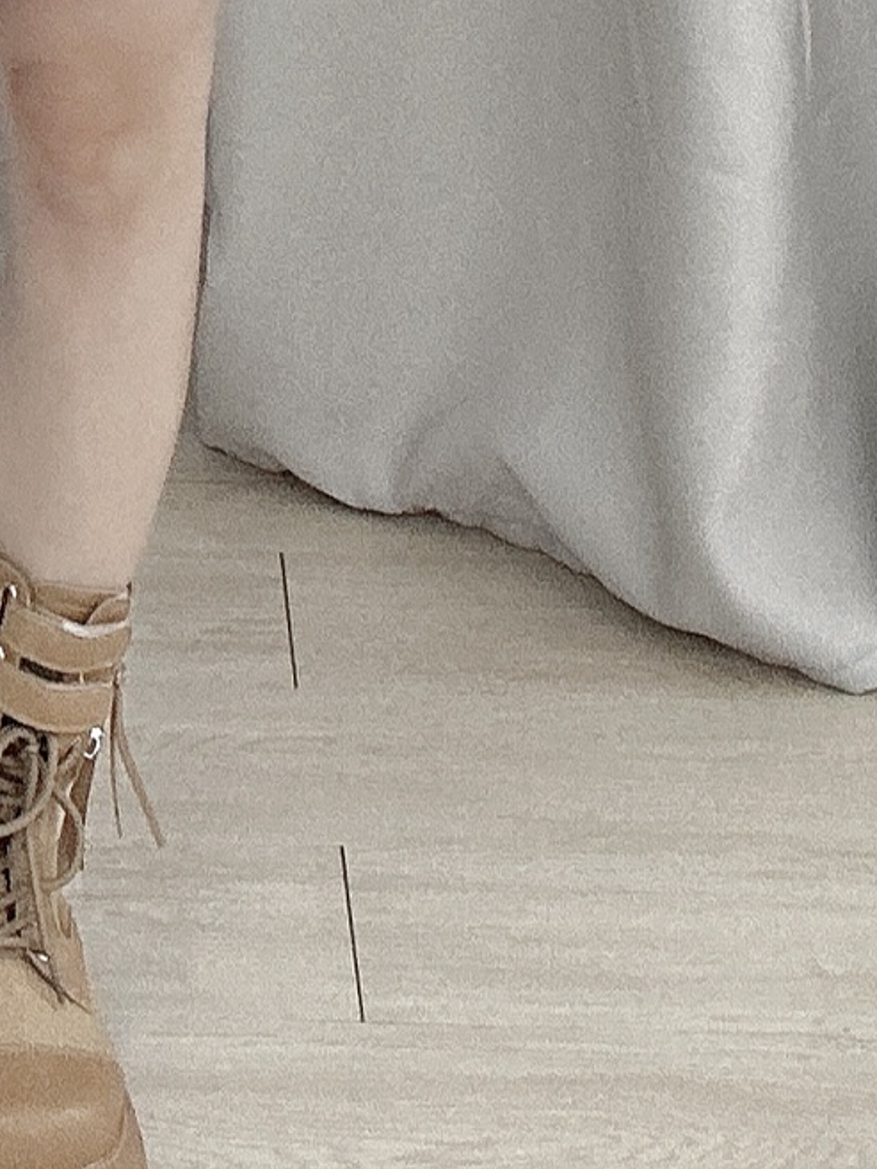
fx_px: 2837
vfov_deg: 20.2
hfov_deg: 17.0
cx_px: -89
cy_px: -550
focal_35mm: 84
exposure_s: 1/50
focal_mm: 2.69
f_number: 1.9
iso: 100
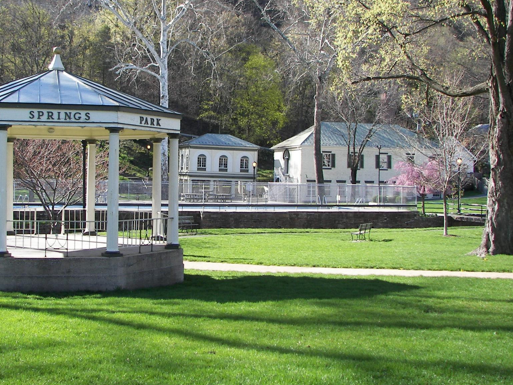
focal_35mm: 48
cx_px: 192
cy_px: 140
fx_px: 711
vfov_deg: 30.1
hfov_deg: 39.4
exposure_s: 1/250
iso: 50
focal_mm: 6
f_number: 2.8
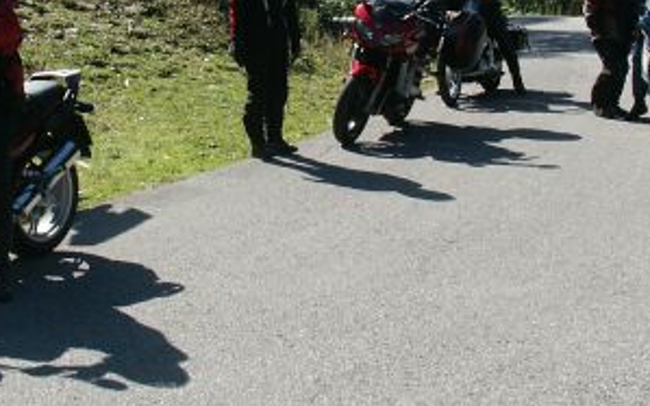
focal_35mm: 85
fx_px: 1506
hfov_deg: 24.3
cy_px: 33
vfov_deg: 15.2
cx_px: 276
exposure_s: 1/250
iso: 100
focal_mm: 9.27
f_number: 6.7
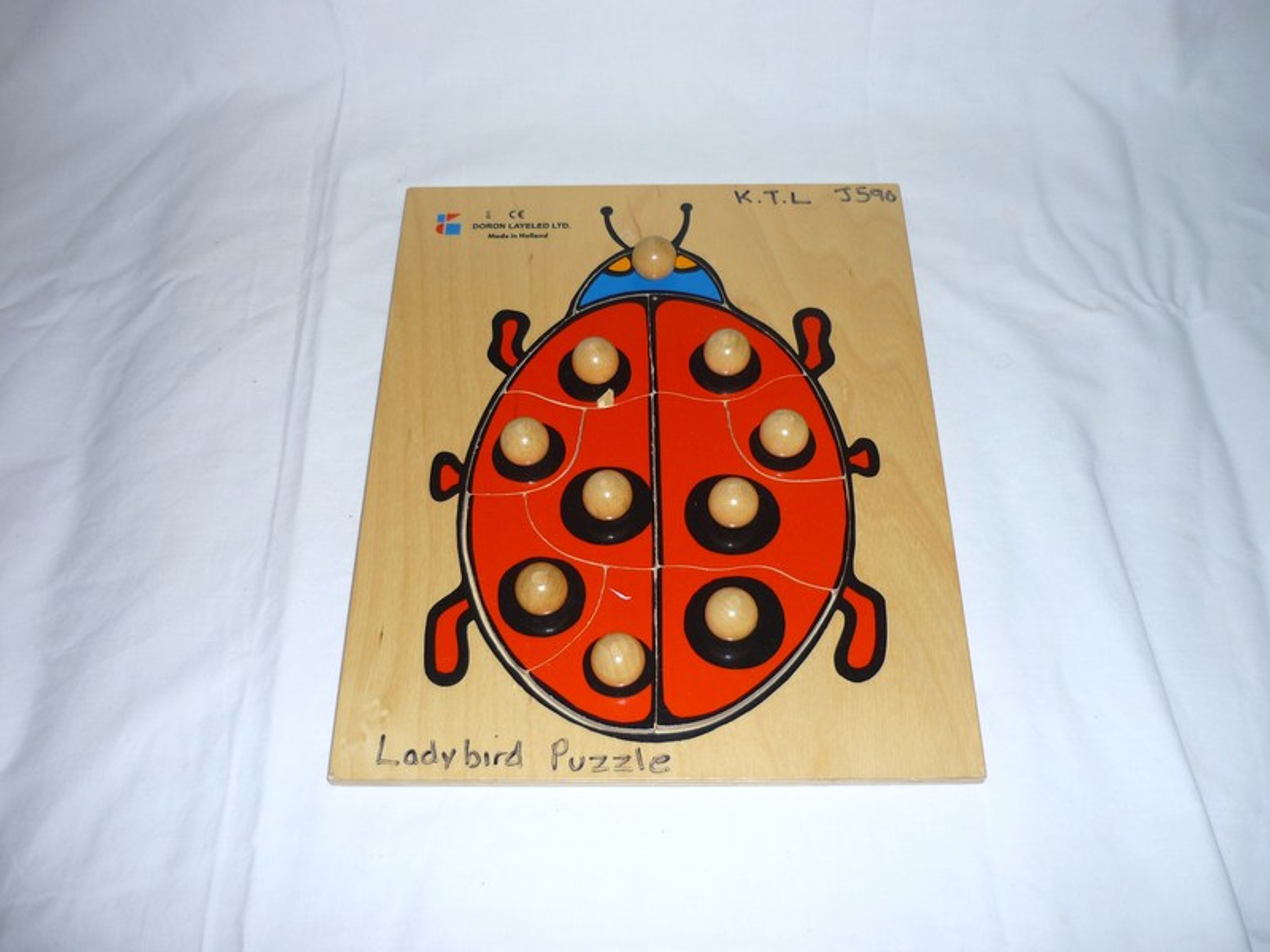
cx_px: 635
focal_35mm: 33
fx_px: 1211
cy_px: 476
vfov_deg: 42.9
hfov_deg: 55.4
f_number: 2.8
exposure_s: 1/30
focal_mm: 5.5
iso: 100
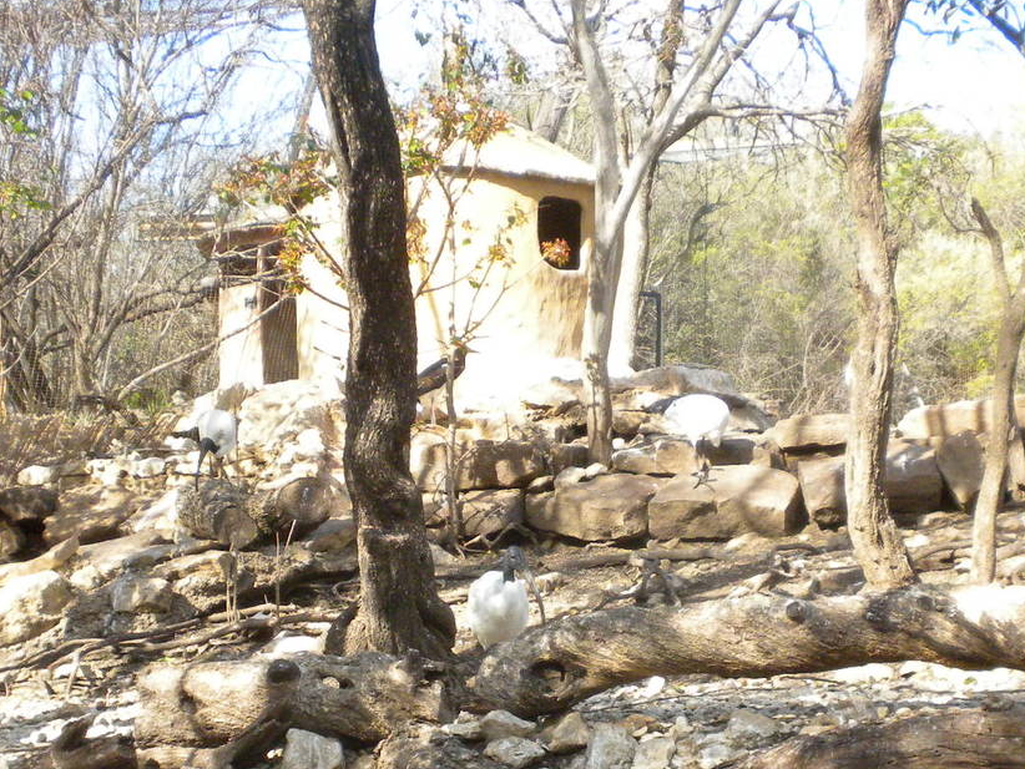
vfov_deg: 20.0
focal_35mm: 72
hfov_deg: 27.0
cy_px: 709
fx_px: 2133
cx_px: 519
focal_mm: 6.6
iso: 309
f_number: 3.5
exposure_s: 1/500
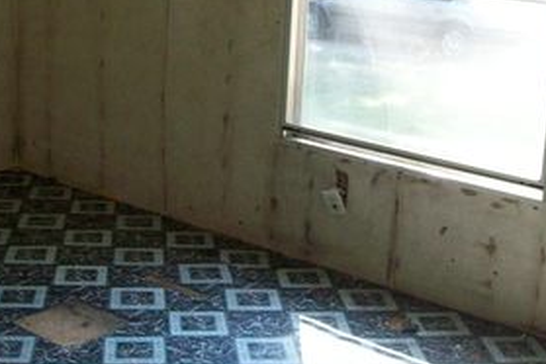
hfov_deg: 30.1
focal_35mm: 67
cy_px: 124
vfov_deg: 20.2
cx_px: 243
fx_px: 1016
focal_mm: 6
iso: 200
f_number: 2.7
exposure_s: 1/101
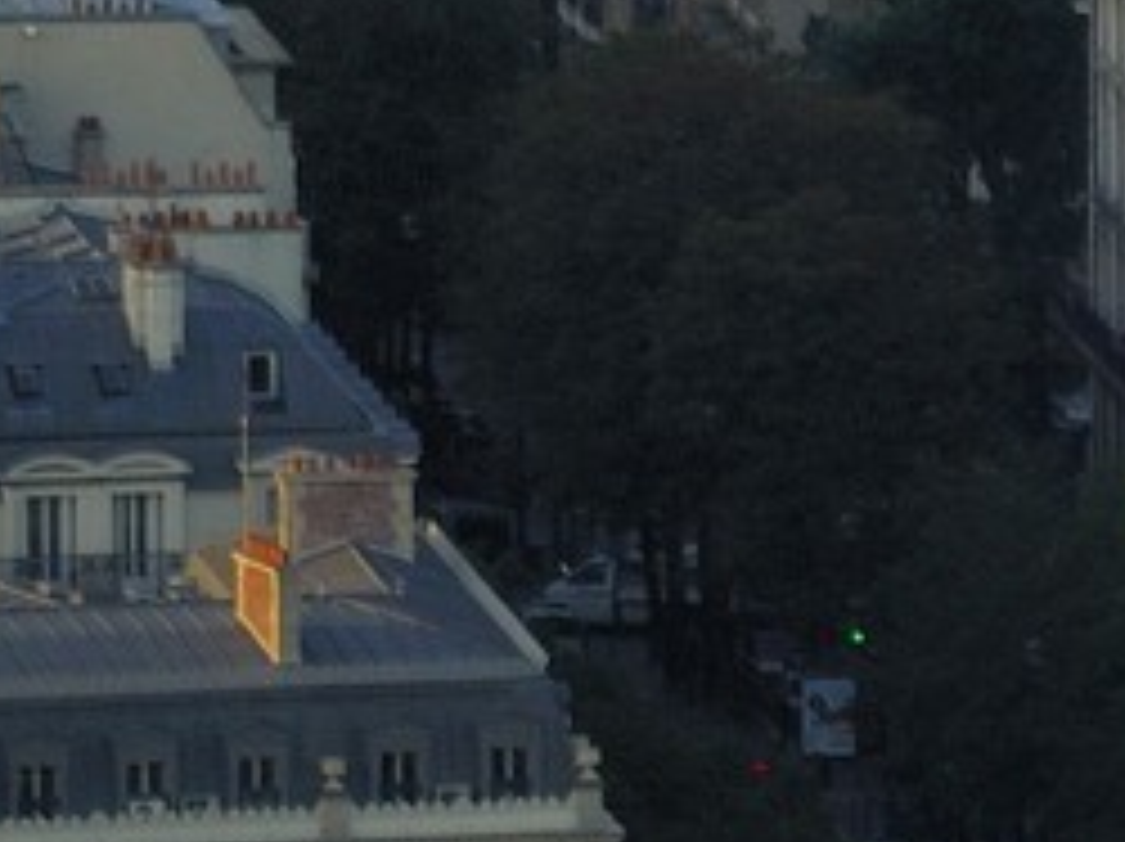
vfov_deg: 0.5
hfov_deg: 0.7
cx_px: 3326
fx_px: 89905
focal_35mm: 2769
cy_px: 991
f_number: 4
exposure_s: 1/250
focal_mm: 300
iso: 100
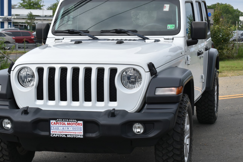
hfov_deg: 23.4
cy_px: 84
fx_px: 587
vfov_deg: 15.7
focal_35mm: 87
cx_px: 116
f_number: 9
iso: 200
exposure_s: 1/320
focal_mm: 46
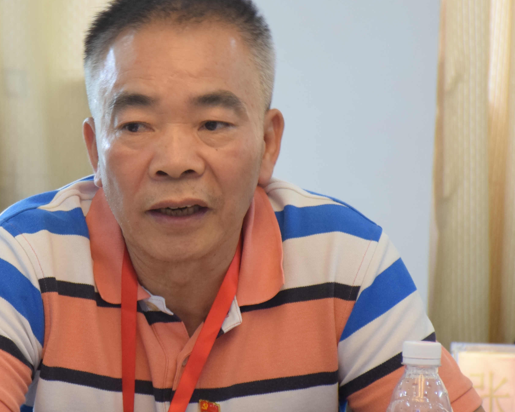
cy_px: 192
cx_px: 96
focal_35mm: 349
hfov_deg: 5.5
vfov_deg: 4.4
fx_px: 5319
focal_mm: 100
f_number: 5.6
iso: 800
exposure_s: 1/40
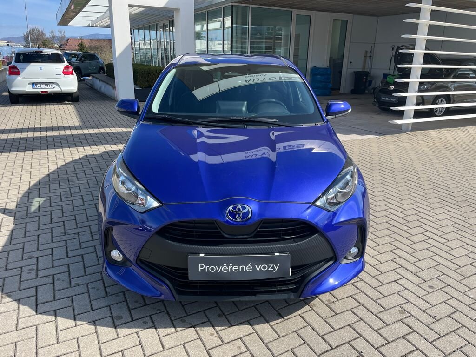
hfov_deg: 67.3
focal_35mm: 26
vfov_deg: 53.1
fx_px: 358
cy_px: 178
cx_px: 238
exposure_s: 1/1389
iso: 50
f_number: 1.6
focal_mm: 5.1
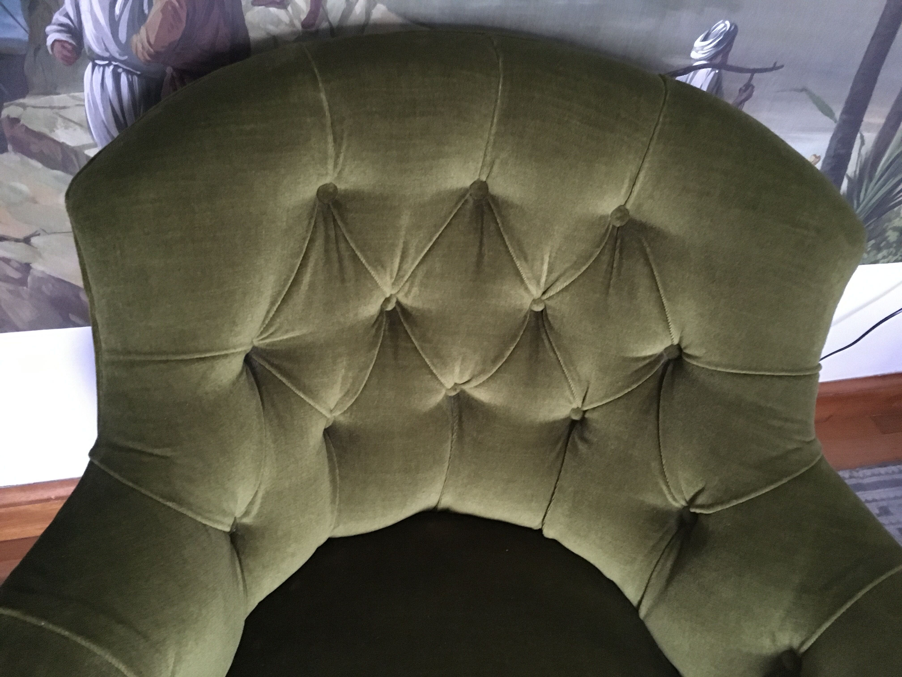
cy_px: 338
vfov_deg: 48.2
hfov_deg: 61.7
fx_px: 756
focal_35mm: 29
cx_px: 451
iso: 320
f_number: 2.2
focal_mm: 4.15
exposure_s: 1/17
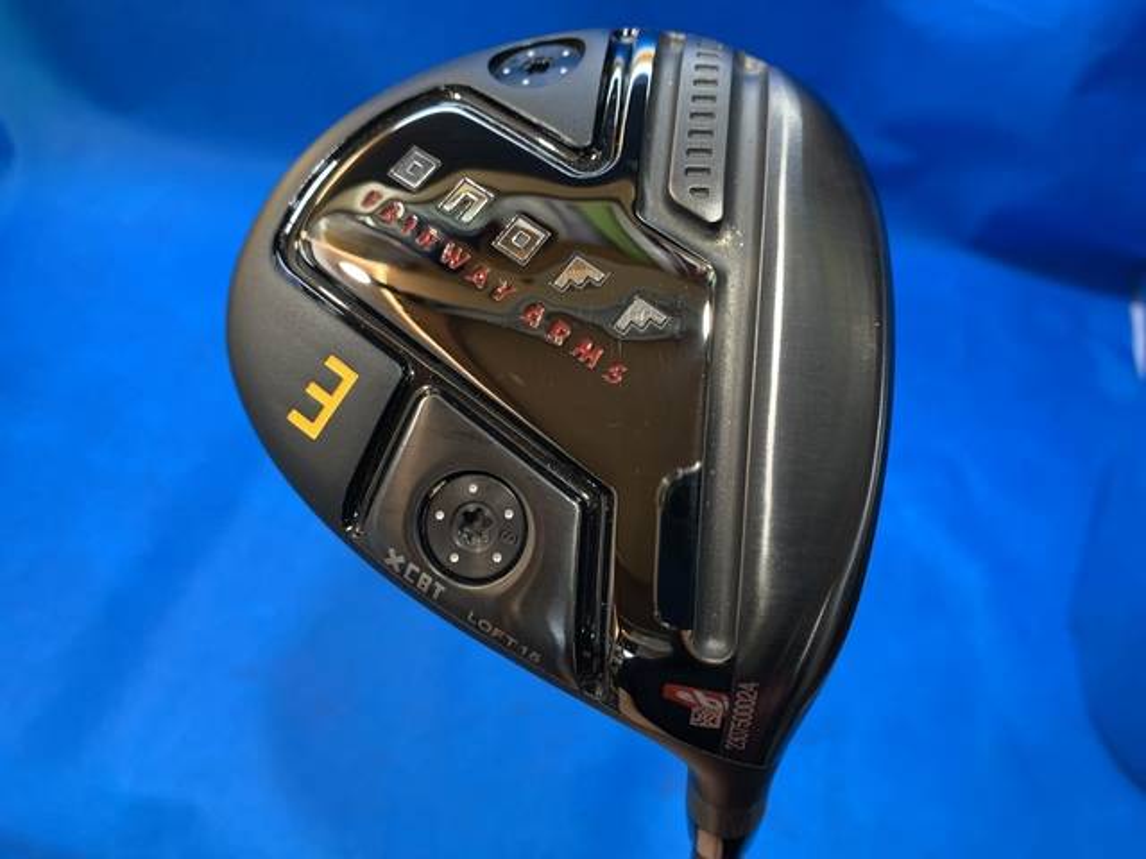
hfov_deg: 67.3
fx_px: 861
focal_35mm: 26
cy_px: 430
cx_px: 573
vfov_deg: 53.1
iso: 160
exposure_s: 1/60
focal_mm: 4.25
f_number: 1.8
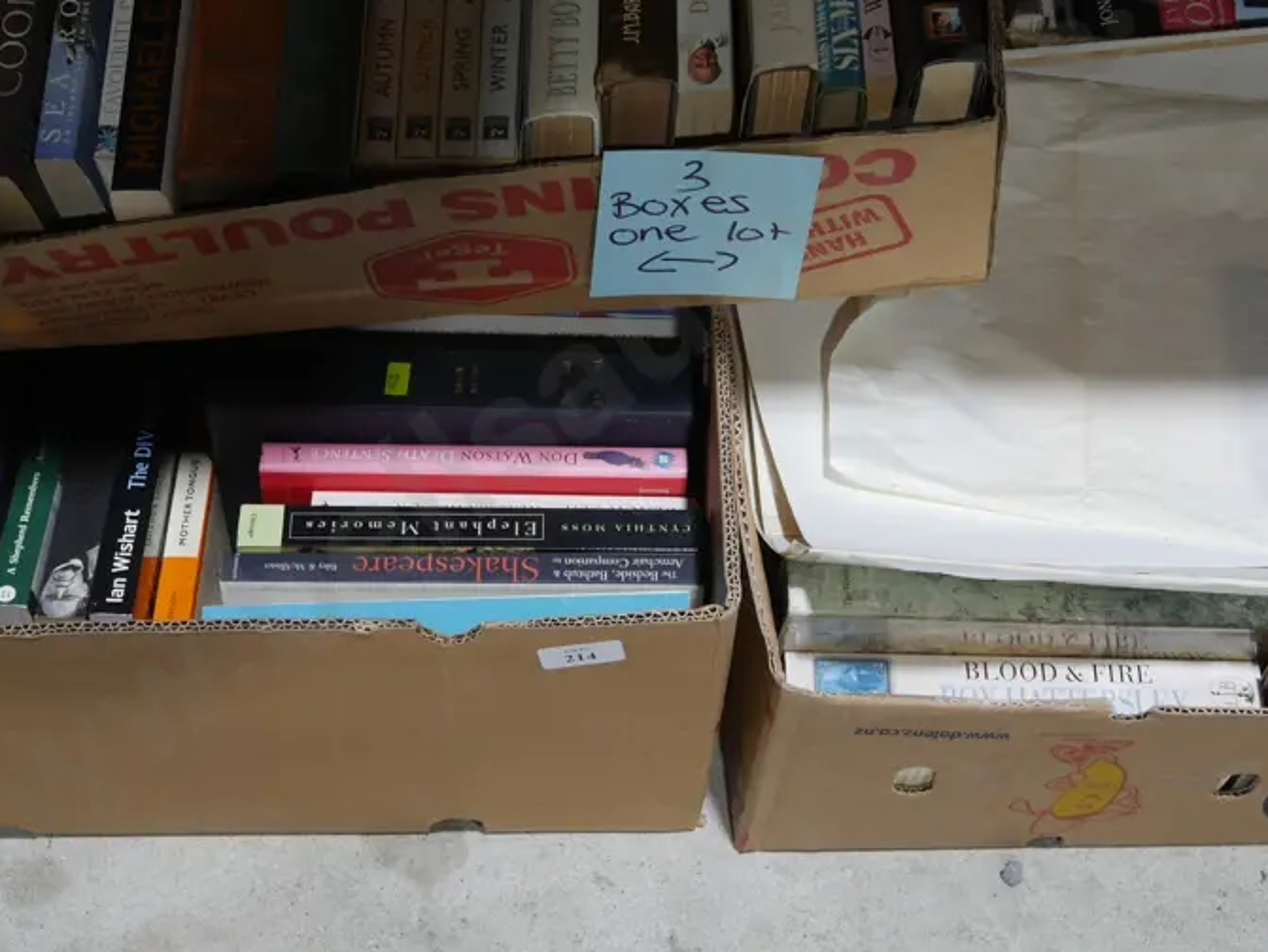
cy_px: 320
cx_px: 673
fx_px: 2236
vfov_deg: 23.9
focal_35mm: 61
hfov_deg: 31.7
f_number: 4.4
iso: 250
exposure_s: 1/60
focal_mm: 20
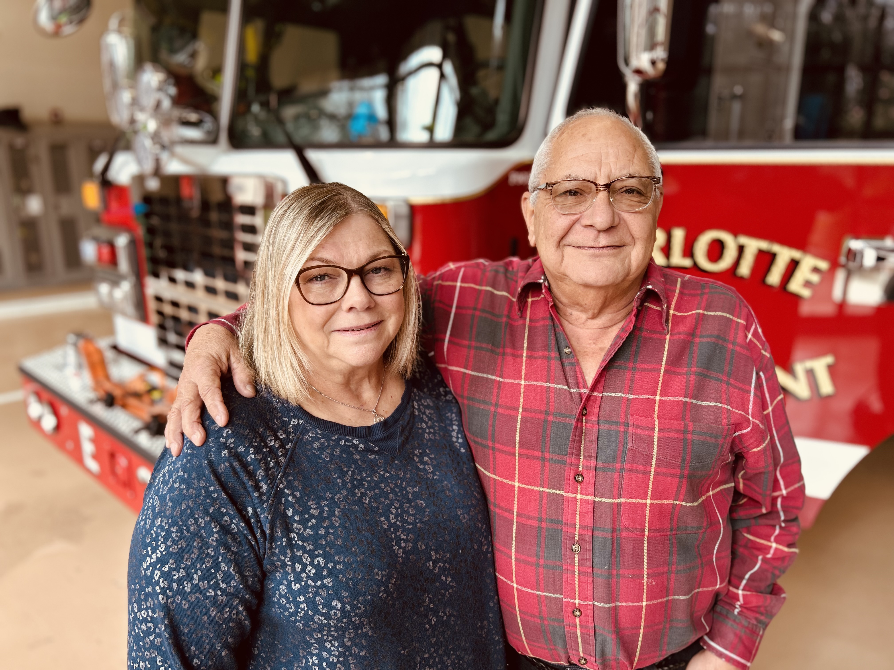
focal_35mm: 26
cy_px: 335
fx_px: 671
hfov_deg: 67.3
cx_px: 447
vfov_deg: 53.1
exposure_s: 1/120
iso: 40
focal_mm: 5.7
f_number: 1.5
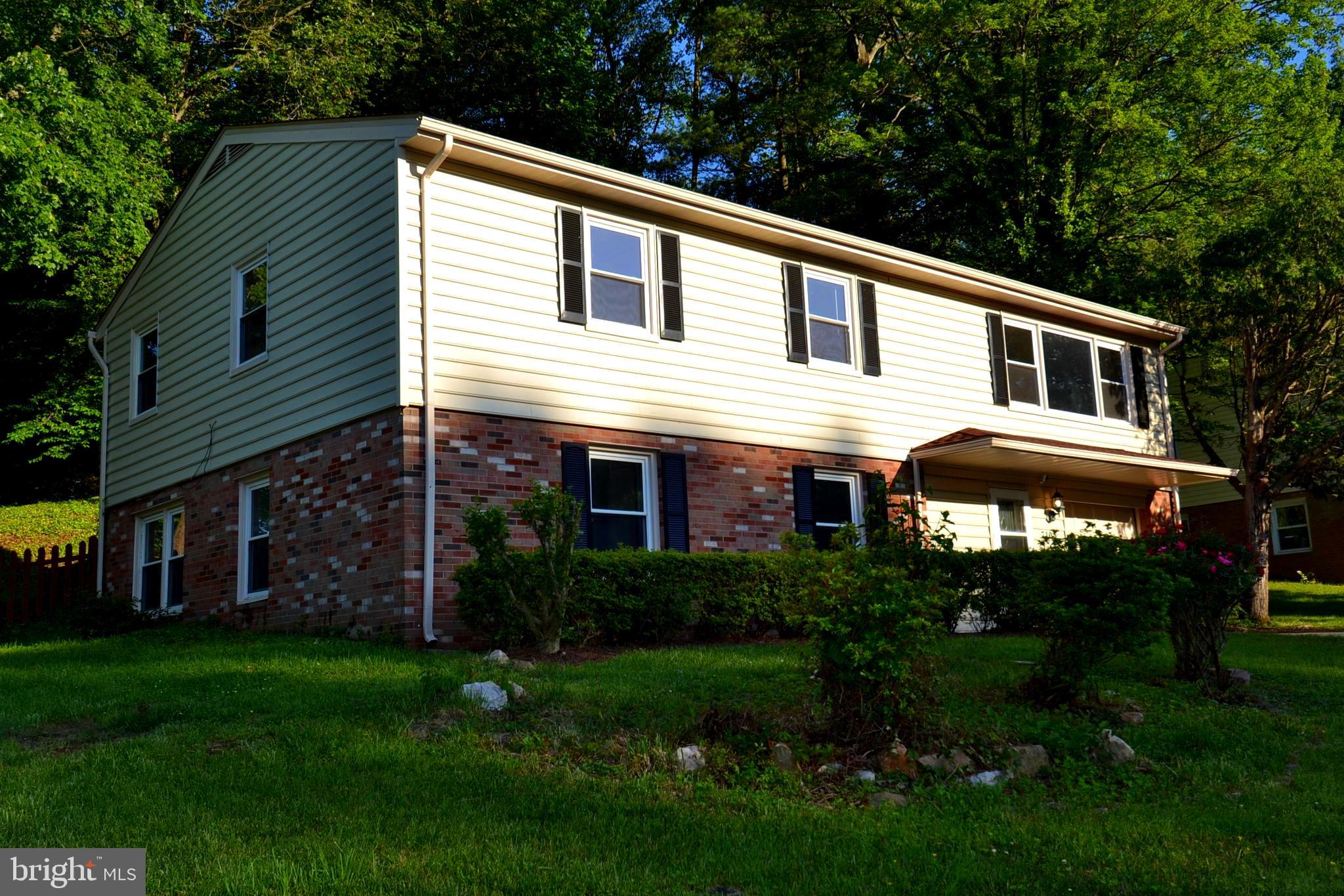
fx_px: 1232
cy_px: 448
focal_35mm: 33
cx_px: 672
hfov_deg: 57.2
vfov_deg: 40.0
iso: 100
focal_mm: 22
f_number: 8
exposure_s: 1/200
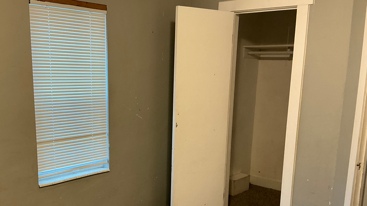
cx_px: 159
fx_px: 389
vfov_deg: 29.2
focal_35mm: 40
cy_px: 155
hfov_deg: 50.3
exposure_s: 1/60
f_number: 1.8
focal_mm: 3
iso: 125
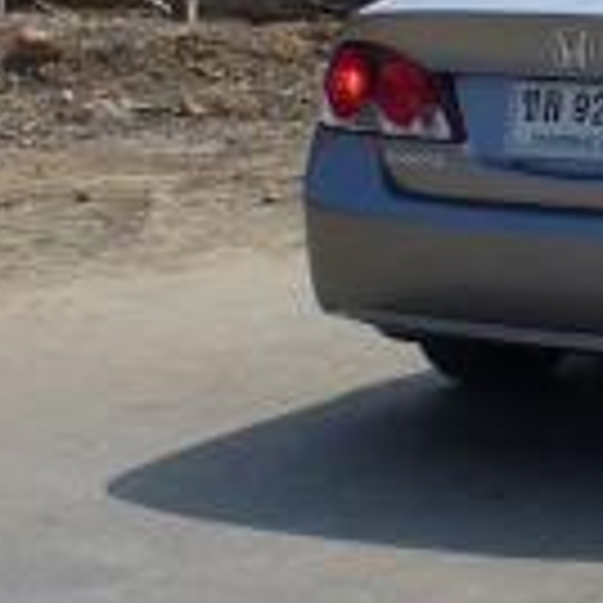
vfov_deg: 11.1
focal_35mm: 156
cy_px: 32
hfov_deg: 10.8
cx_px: 900
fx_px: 3074
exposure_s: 1/500
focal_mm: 6.1
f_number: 5.6
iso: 80
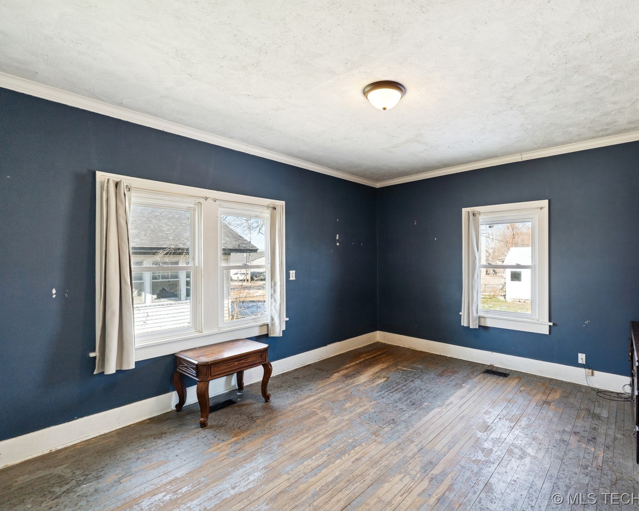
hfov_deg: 91.9
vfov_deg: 80.4
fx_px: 303
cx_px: 385
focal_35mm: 16
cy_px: 254
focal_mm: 14
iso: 400
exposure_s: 1/200
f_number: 2.8
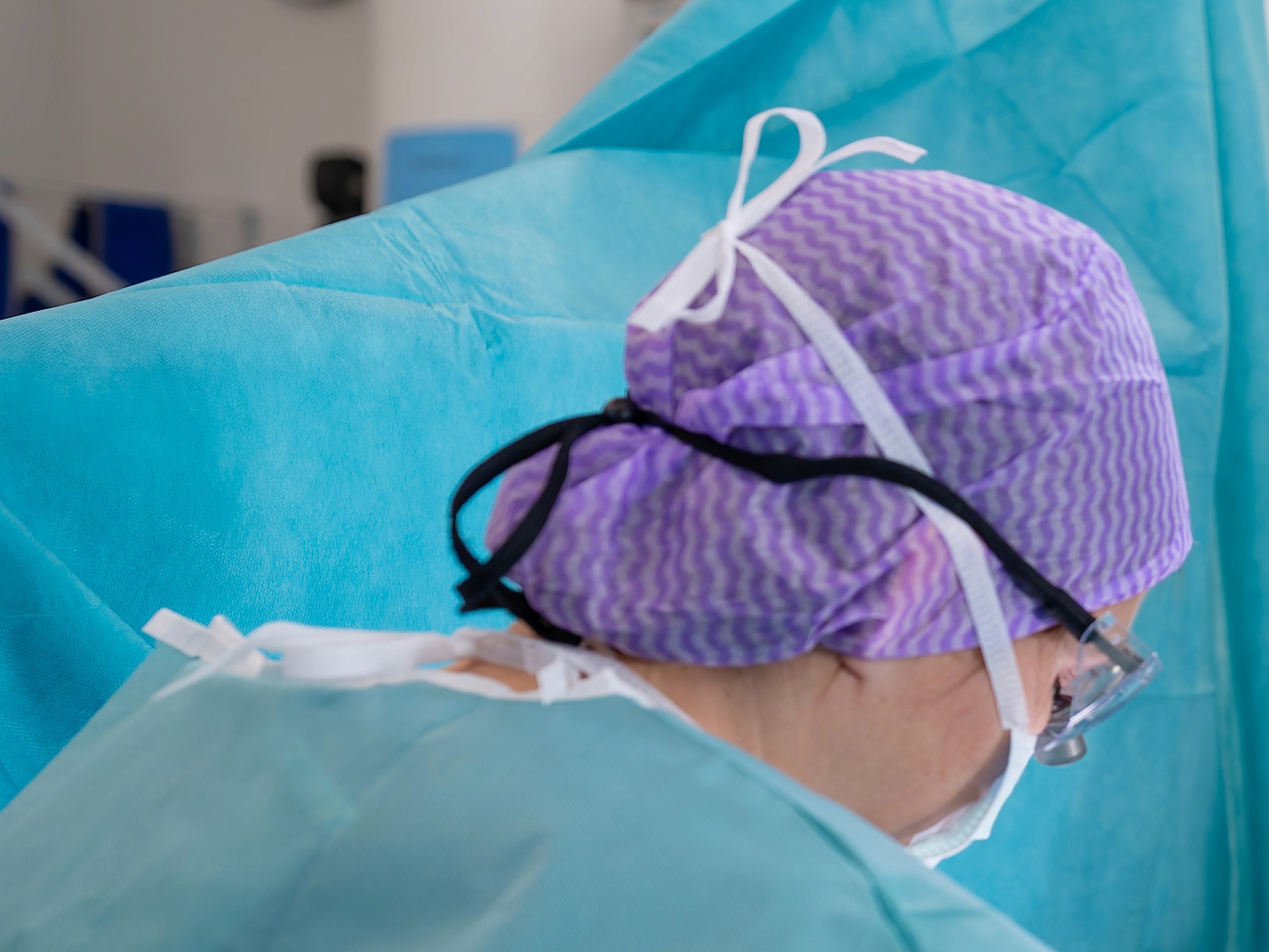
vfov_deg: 14.5
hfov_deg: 17.9
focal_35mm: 102
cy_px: 531
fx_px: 3743
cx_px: 1678
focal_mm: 37.4
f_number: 2.8
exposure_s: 1/250
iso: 800
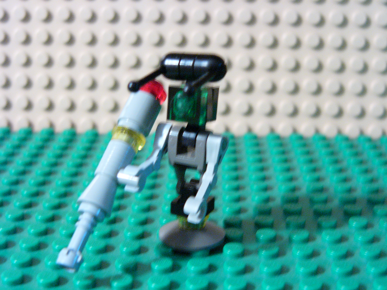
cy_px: 145
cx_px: 194
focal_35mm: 61
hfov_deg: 31.7
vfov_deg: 24.0
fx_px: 682
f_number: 2.8
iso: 200
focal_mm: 10.2
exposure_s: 1/4
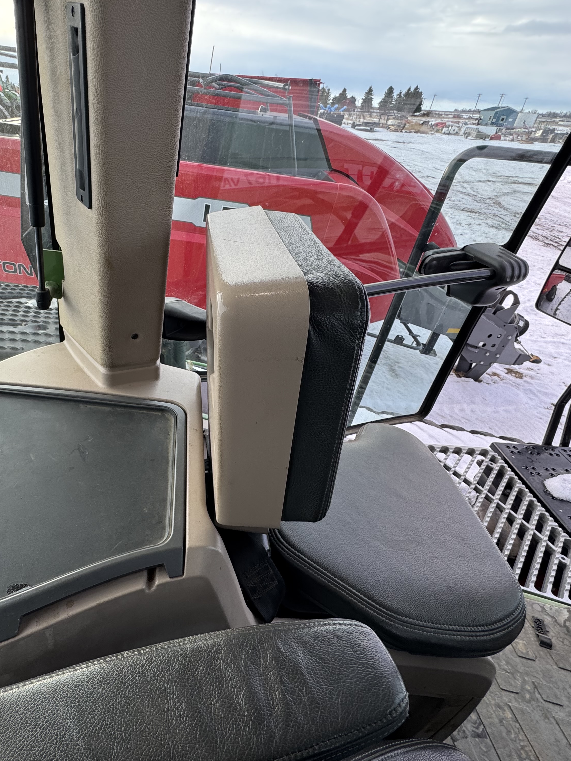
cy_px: 381
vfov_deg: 84.7
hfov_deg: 66.5
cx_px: 182
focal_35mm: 19
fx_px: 418
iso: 40
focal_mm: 2.22
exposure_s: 1/130
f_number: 2.2
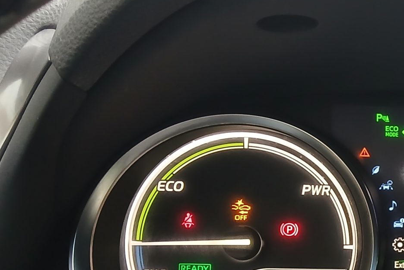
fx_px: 831
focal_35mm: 74
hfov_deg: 24.1
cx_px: 518
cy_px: 244
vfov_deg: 18.1
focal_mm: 3.98
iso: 200
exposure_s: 1/33.3
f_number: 1.8
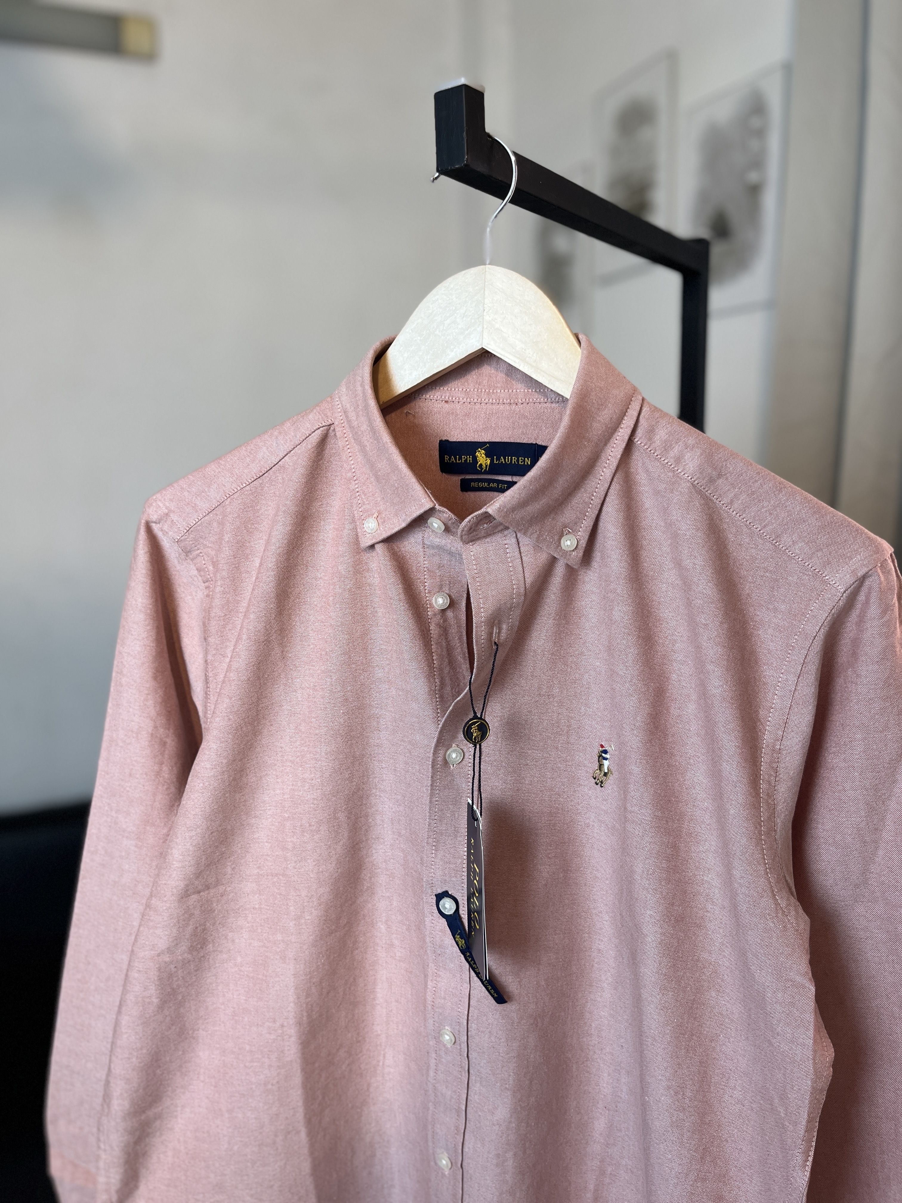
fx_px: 903
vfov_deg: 67.3
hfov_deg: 53.1
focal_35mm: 26
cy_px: 602
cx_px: 451
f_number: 1.6
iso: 64
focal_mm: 5.1
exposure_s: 1/122
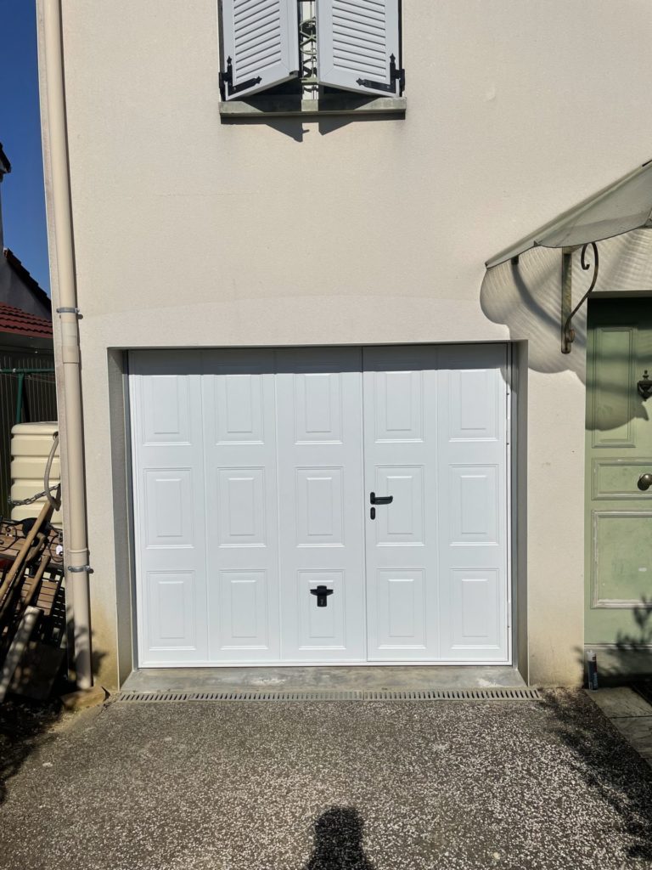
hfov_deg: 53.1
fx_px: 653
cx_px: 326
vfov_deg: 67.3
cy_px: 435
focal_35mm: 26
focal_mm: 4.2
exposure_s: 1/17241
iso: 32
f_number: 1.6
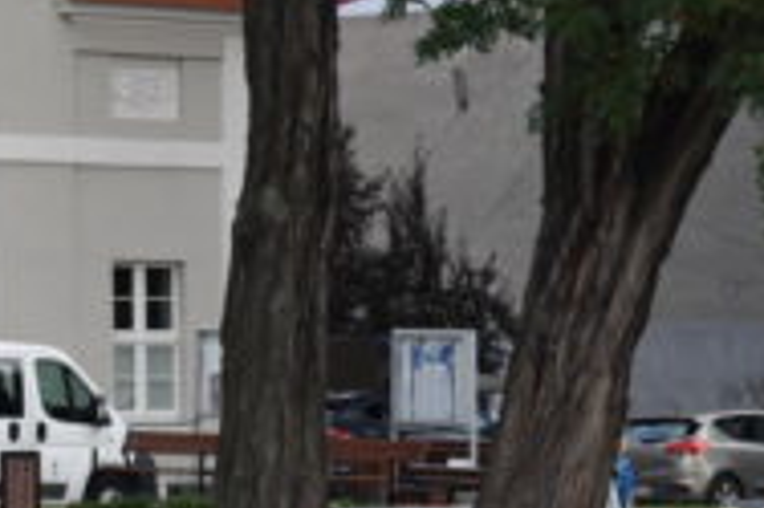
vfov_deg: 4.9
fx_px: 5866
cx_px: 1109
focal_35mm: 277
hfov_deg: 7.3
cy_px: 549
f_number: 8
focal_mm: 55
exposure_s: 1/500
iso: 450
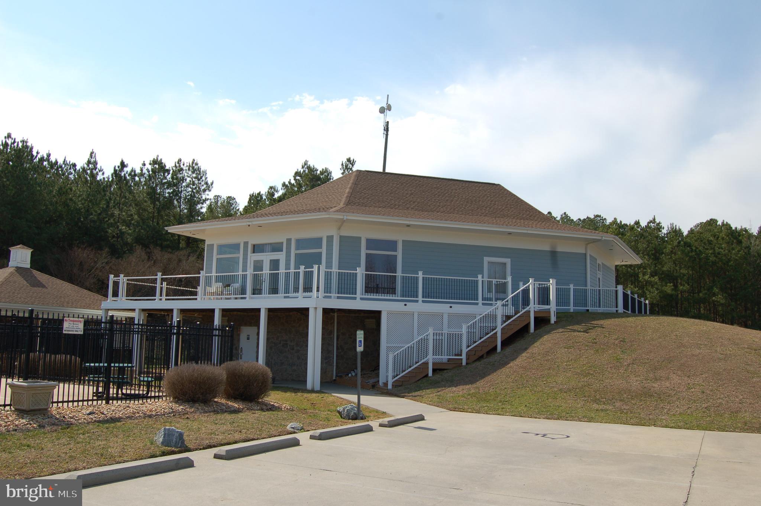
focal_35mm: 30
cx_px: 380
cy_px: 253
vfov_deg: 43.5
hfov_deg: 62.0
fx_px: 633
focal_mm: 20
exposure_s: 1/320
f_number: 9
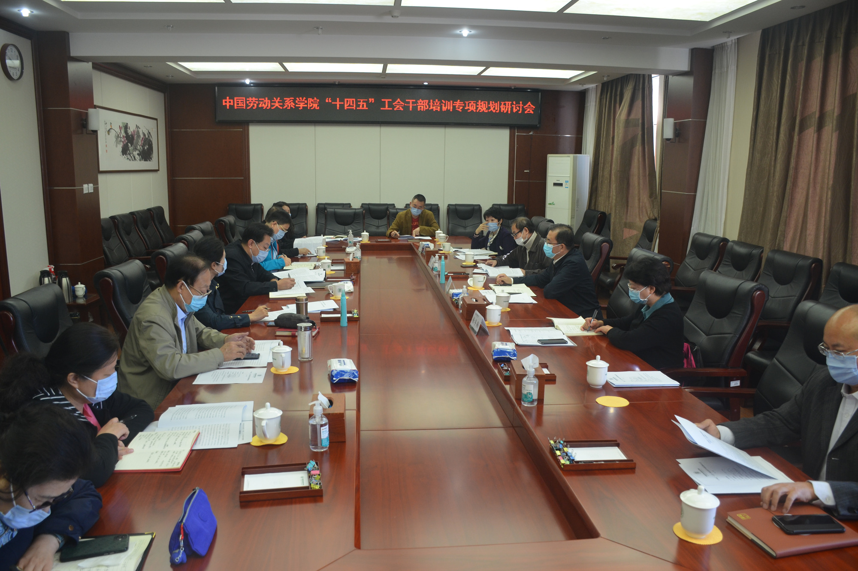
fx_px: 643
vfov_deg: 47.9
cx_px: 429
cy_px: 286
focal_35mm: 27
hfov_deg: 67.4
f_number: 4.5
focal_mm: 18
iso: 400
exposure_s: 1/80
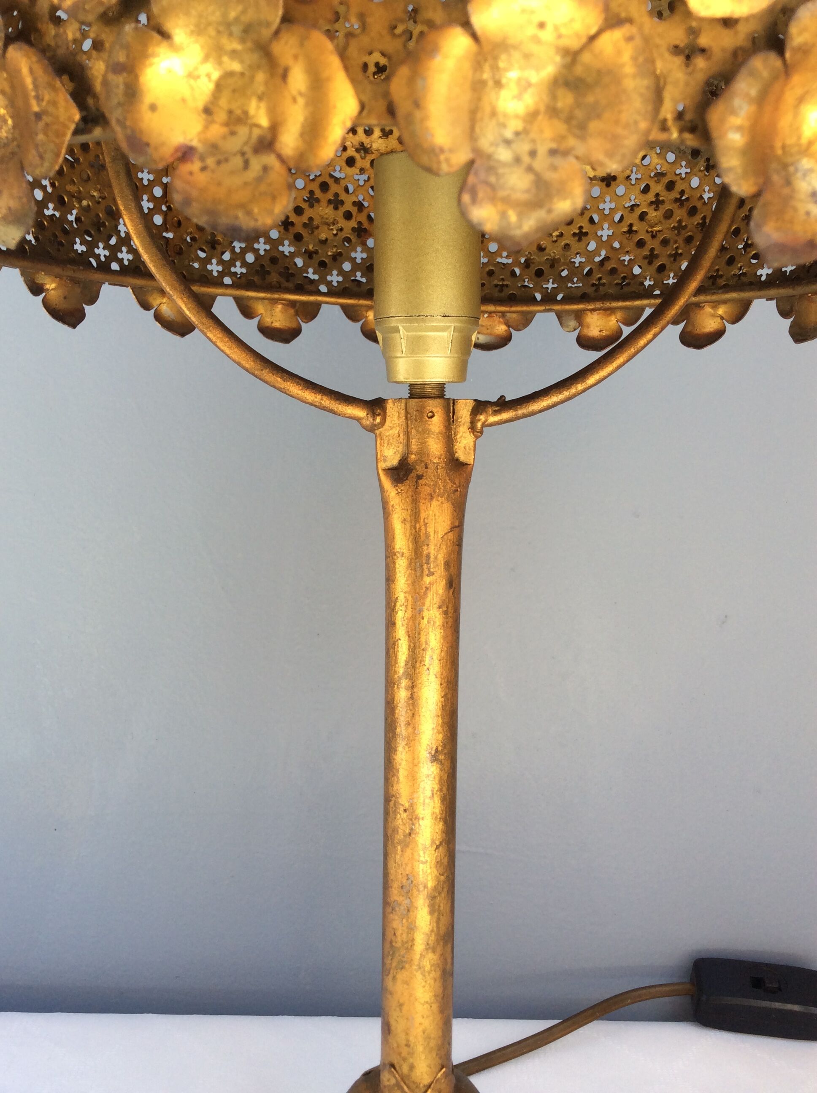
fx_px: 1010
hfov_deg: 44.1
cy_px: 546
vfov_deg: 56.9
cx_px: 408
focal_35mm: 32
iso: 32
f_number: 2.4
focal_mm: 3.3
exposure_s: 1/173
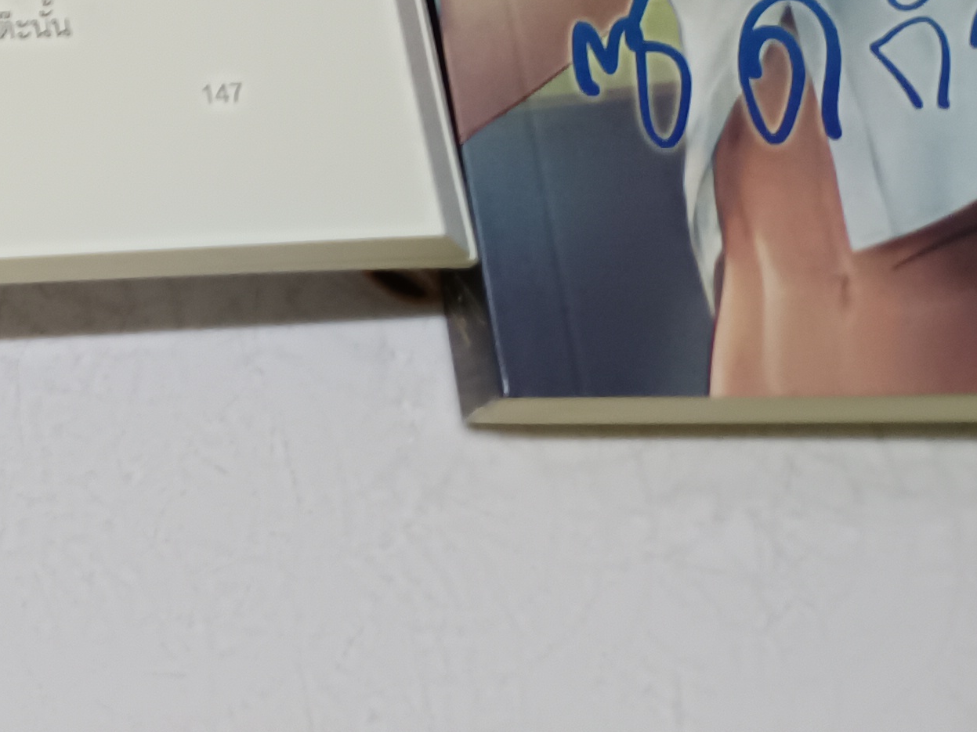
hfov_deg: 22.2
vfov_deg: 16.9
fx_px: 2173
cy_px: -440
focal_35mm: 77
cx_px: -353
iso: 915
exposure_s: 1/50
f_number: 1.7
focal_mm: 5.31
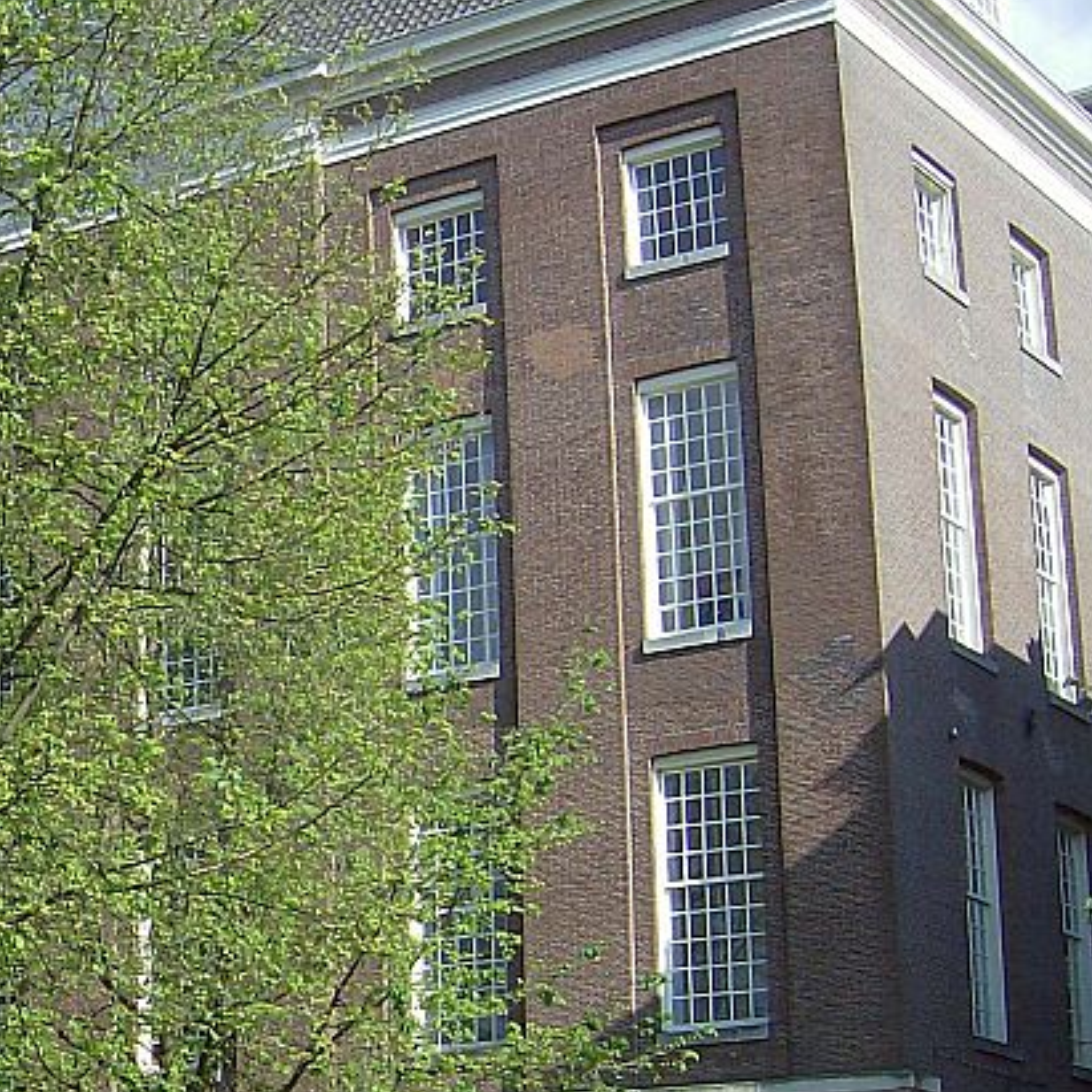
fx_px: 2820
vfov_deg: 21.8
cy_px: 716
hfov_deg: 20.5
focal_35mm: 79
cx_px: -223
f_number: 4.7
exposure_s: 1/433
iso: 100
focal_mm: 6
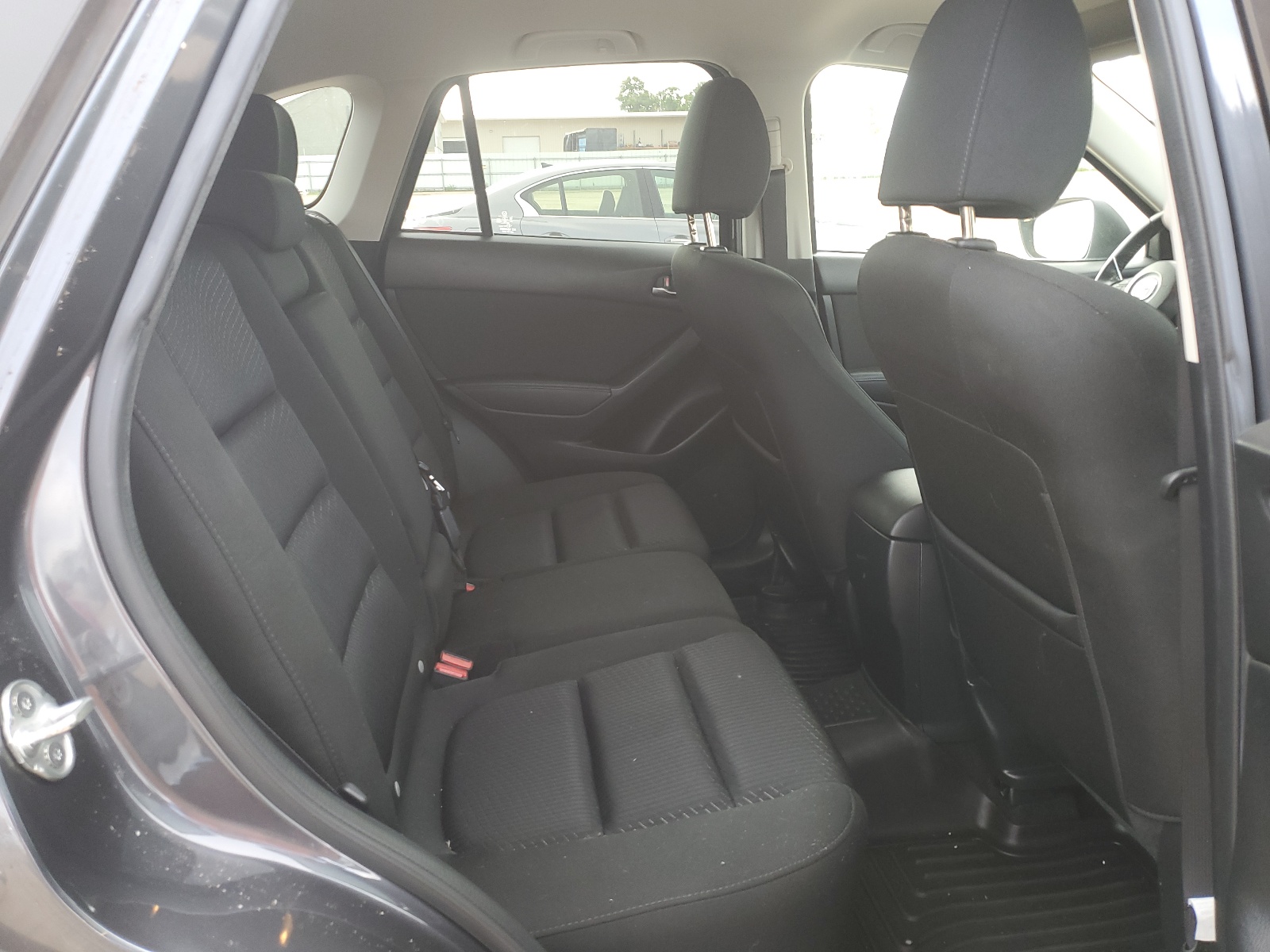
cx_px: 635
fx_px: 954
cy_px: 476
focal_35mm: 26
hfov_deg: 67.3
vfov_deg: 53.1
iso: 63
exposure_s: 1/120
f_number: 1.5
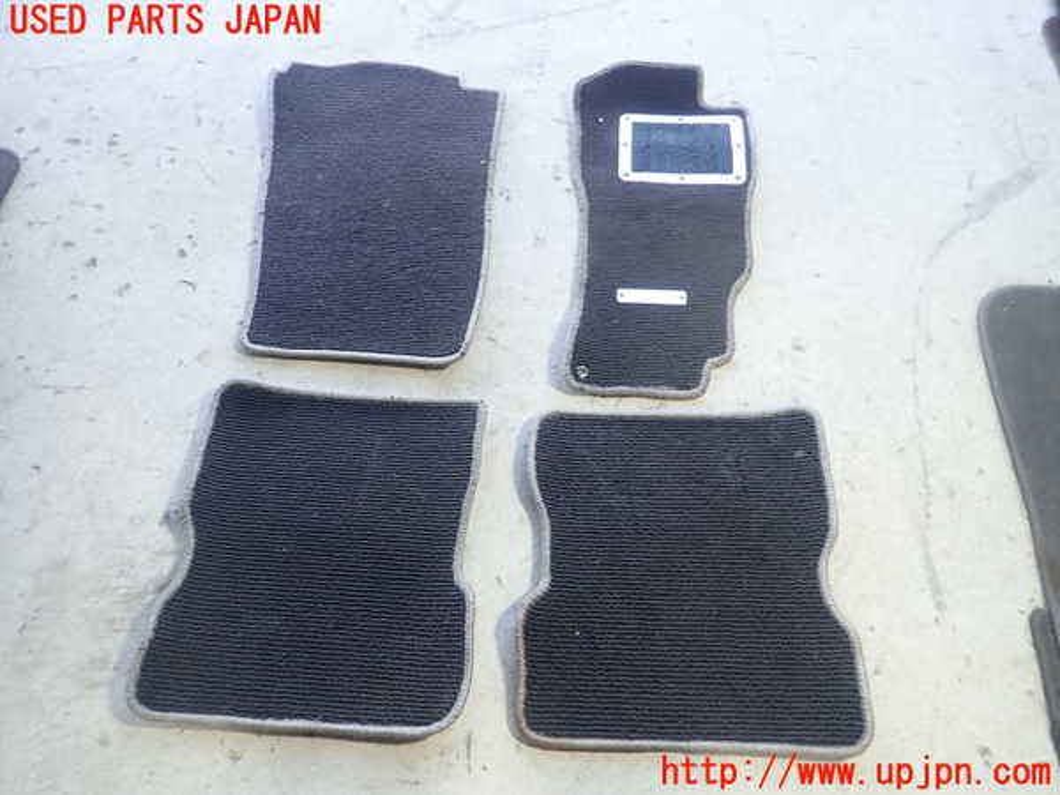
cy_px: 398
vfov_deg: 54.9
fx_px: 766
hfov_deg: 69.4
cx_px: 530
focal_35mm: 25
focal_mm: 4.5
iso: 200
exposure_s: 1/40
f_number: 2
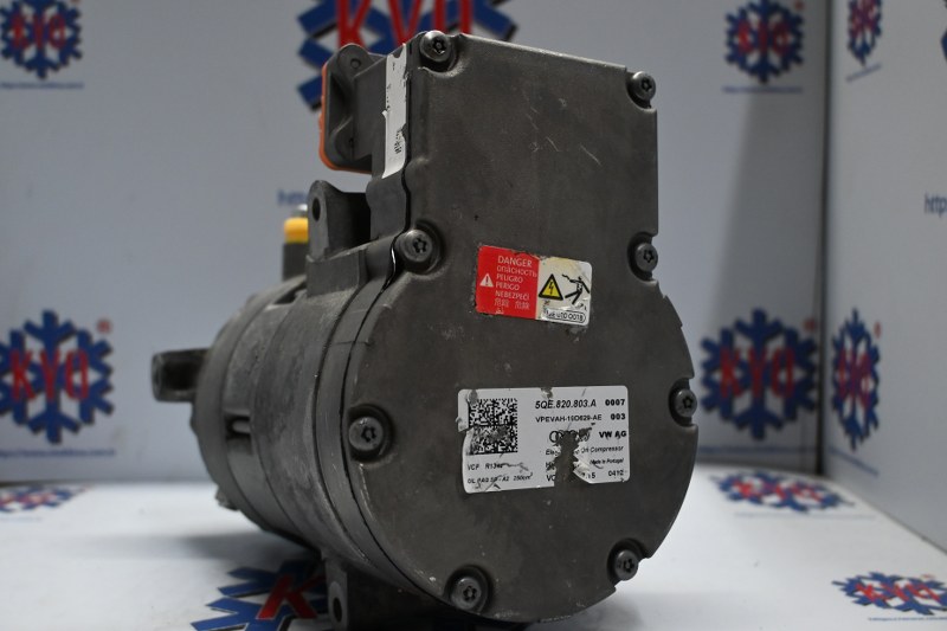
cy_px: 316
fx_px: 986
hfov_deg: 51.3
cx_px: 474
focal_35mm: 38
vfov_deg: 35.5
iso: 1000
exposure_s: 1/125
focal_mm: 25
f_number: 4.2
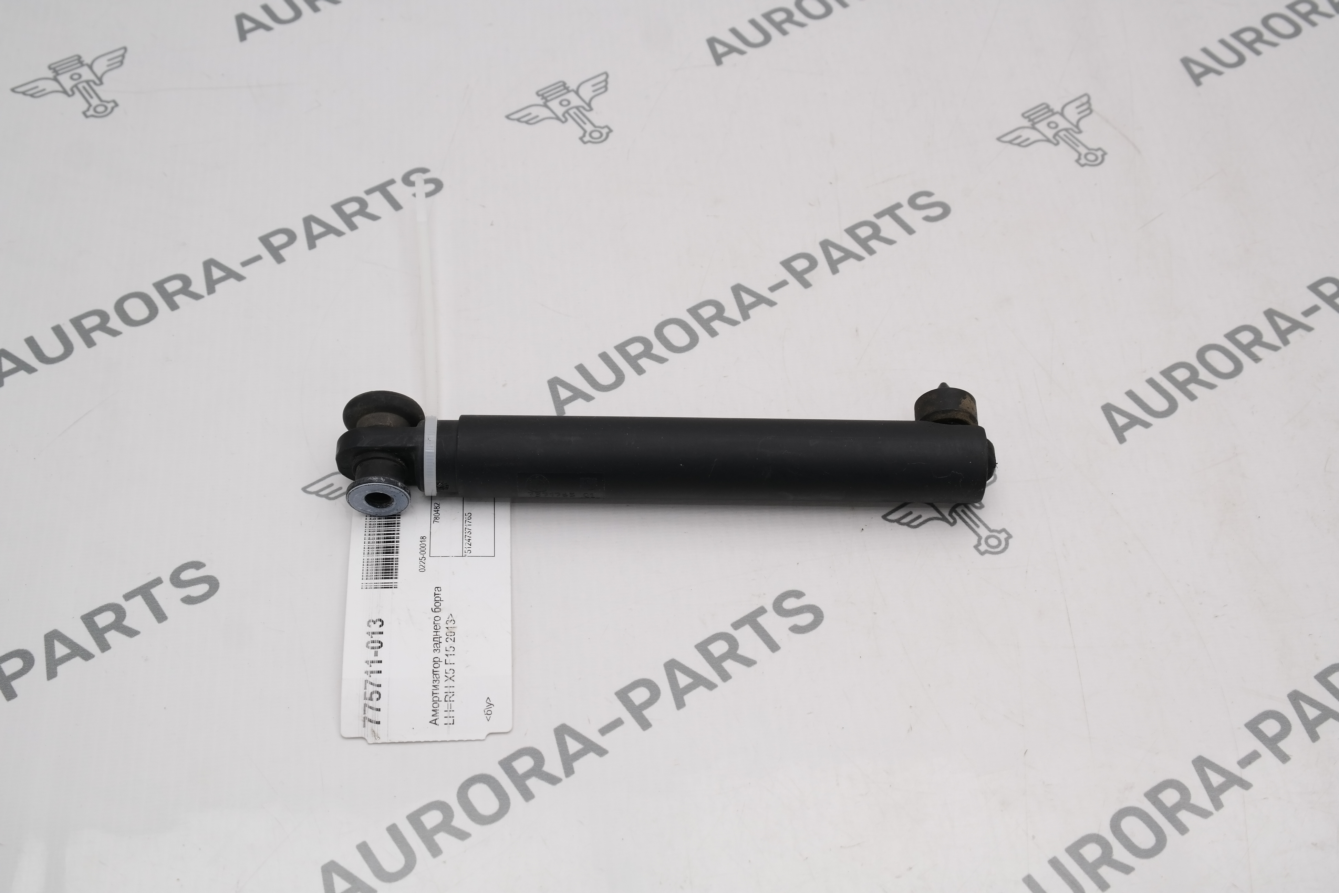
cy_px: 446
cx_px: 670
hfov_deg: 37.5
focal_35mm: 53
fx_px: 1971
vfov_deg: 25.5
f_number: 8
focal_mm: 35
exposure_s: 1/80
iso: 200
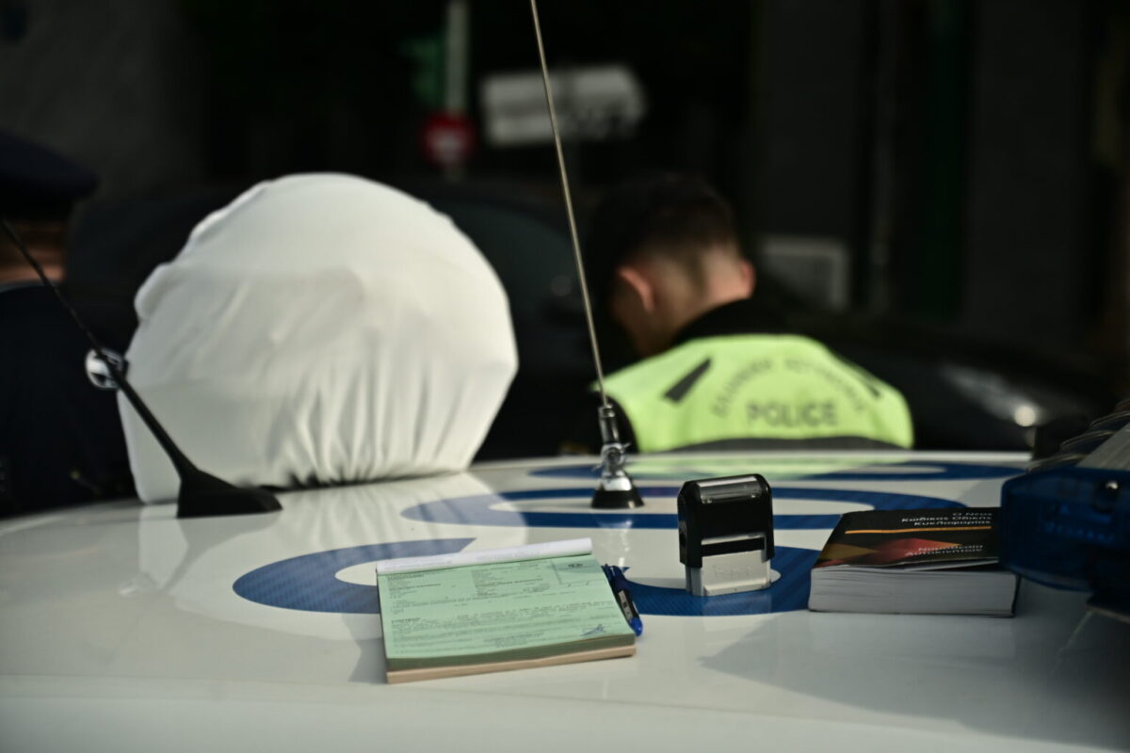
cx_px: 565
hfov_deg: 28.8
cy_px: 376
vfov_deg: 19.5
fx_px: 2197
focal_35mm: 70
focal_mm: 70
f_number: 4
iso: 400
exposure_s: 1/6400
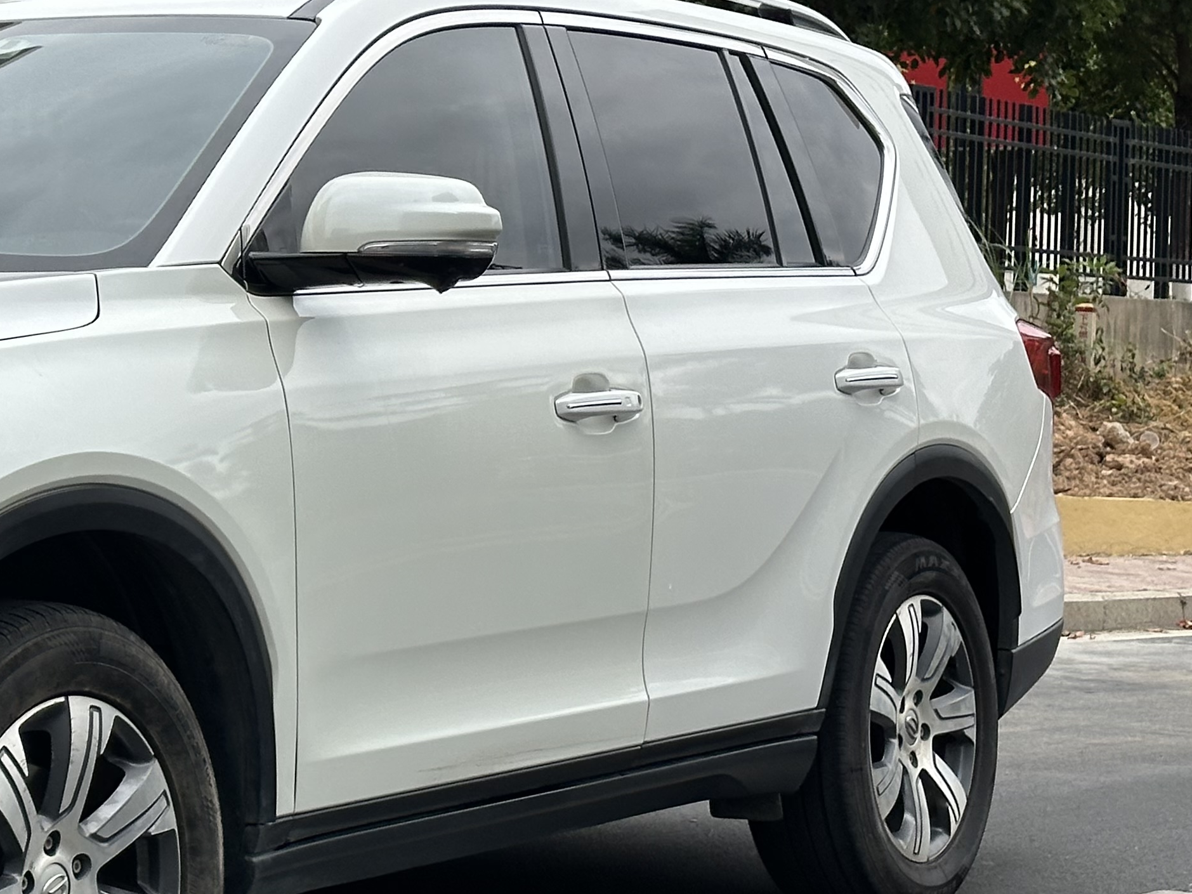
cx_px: -29
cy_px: 347
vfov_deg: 14.4
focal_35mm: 103
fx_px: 3547
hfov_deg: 18.5
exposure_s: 1/3257
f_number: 1.78
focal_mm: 6.86
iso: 64
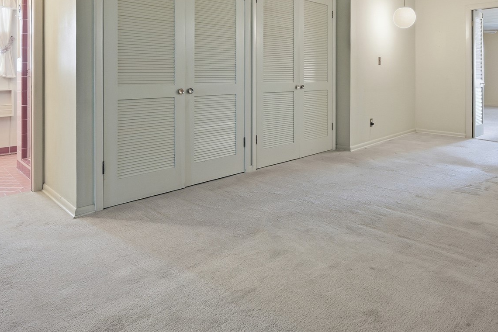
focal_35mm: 25
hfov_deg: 71.2
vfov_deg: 48.8
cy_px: 74
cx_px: 280
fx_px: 346
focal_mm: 14
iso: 100
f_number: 4.5
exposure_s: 1/80
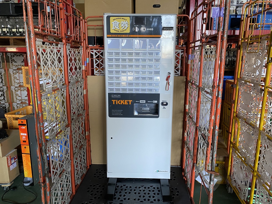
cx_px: 136
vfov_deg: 53.1
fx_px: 204
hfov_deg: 67.3
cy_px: 102
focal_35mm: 26
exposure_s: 1/63
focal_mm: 4.25
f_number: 1.8
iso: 125
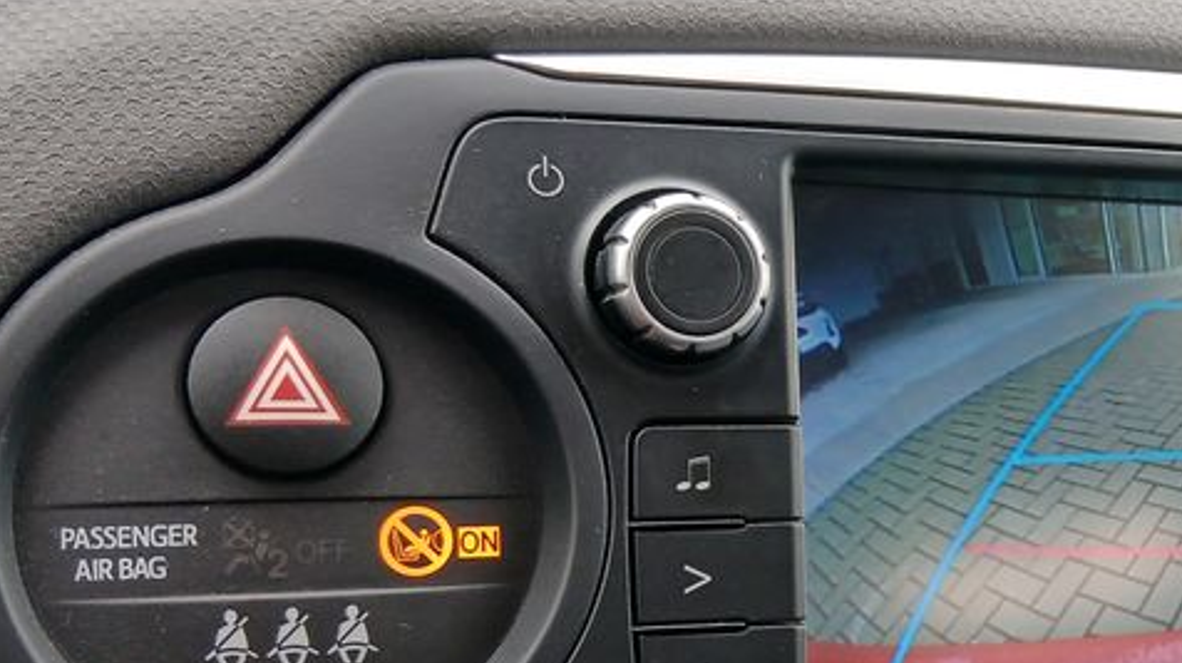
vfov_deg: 19.5
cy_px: 524
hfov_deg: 32.8
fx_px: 1911
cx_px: 1043
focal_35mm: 61
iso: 80
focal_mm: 3.98
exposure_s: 1/50
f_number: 1.8
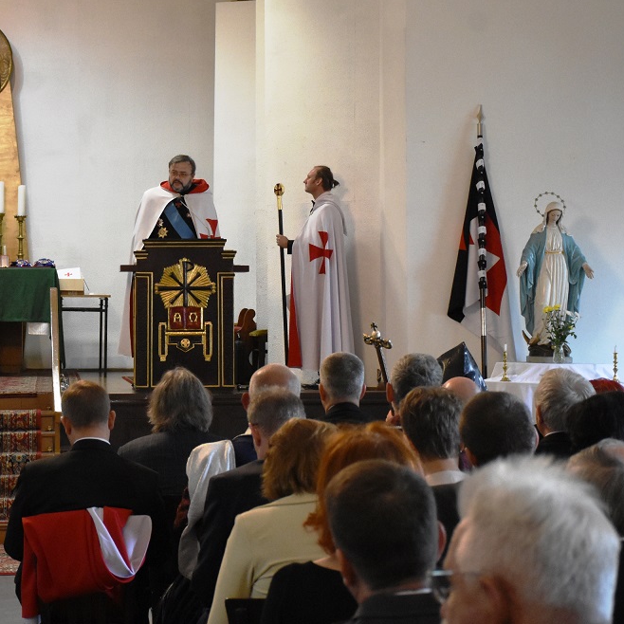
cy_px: 312
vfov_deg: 18.7
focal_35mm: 93
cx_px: 246
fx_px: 1897
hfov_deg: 18.7
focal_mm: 48
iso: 4000
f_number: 5.6
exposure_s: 1/125
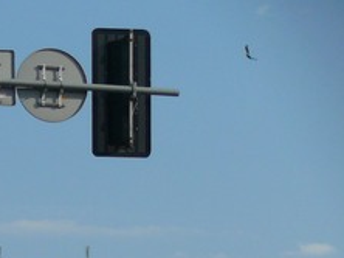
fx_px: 4030
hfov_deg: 4.8
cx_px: -226
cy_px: 434
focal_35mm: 406
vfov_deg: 3.6
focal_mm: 25.3
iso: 160
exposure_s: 1/500
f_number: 3.6
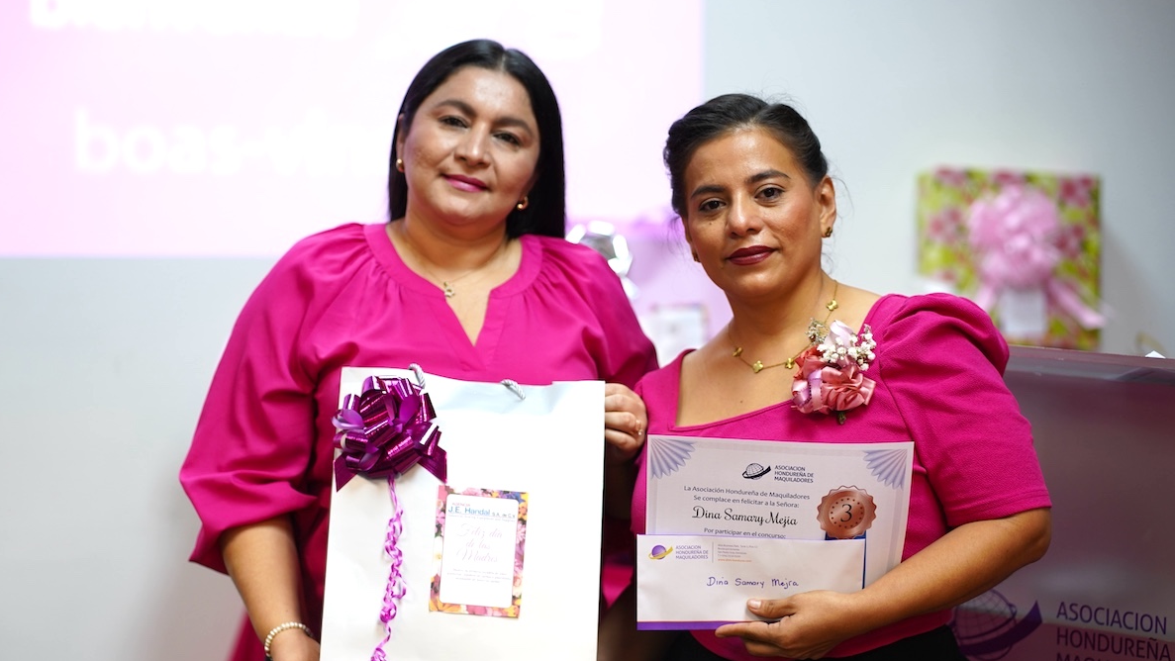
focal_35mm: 90
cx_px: 589
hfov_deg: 23.7
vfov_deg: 13.4
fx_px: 2804
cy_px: 357
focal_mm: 85
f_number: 2.2
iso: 500
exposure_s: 1/60
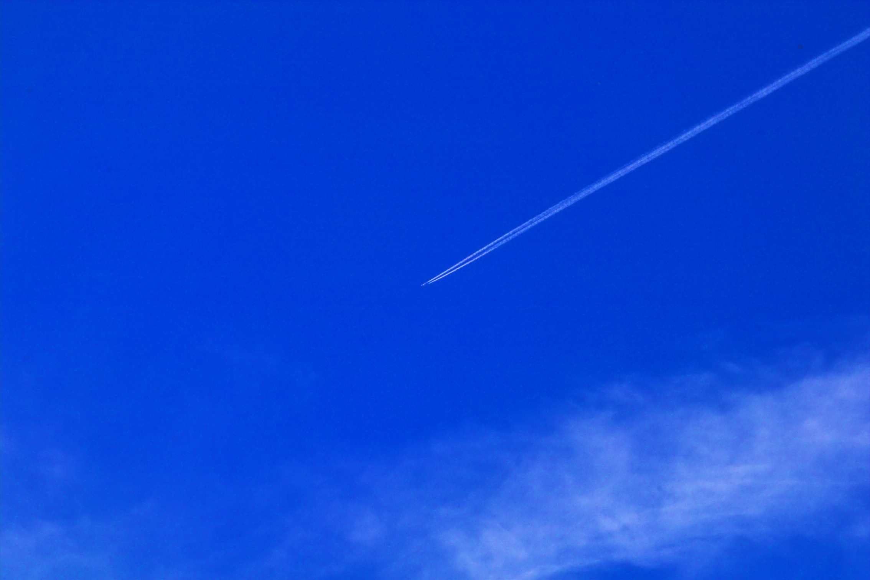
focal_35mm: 179
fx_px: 4325
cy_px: 290
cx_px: 435
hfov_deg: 11.5
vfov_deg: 7.7
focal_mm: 105
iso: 100
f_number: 6.7
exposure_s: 1/500
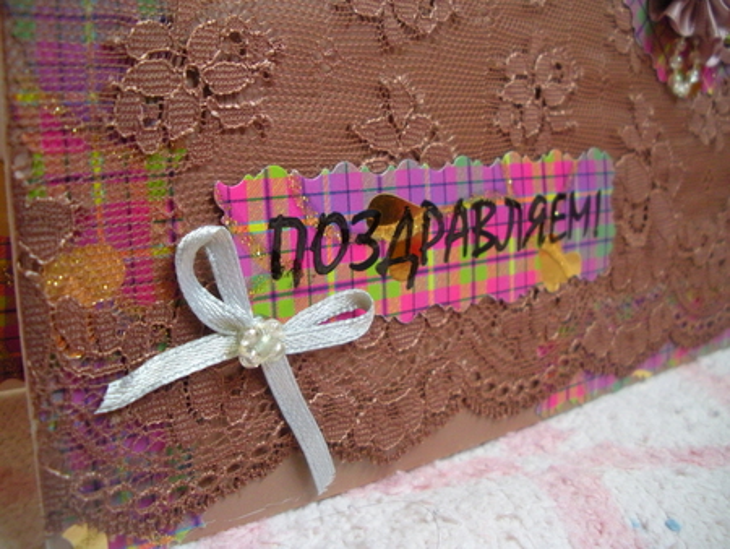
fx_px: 760
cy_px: 274
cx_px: 365
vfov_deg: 39.7
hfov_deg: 51.3
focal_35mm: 36
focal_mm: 6.3
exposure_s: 1/50.1
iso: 400
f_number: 3.5
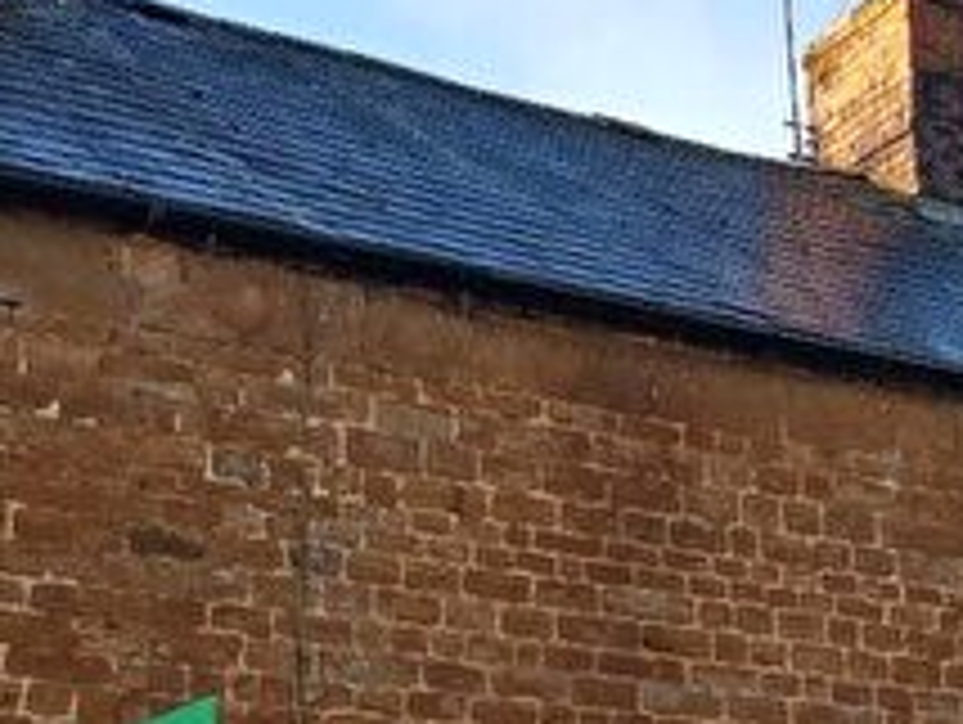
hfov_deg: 22.9
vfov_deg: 16.9
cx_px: 634
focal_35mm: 85
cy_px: 767
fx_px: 2367
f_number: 1.7
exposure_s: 1/456
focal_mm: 4.2
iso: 40
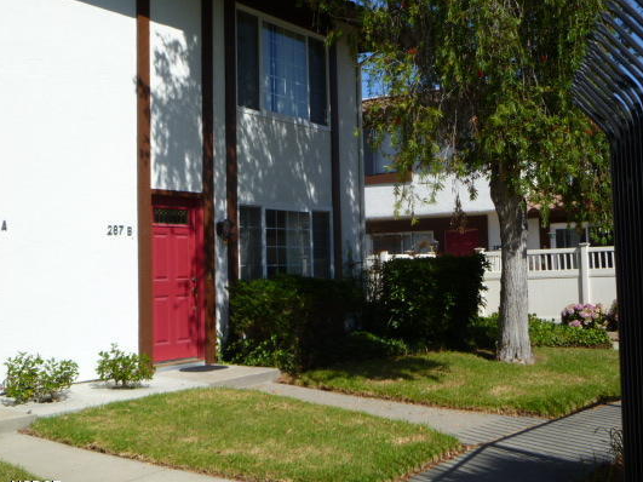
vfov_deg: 30.9
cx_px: 343
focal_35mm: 47
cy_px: 220
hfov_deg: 40.4
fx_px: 873
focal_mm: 6.9
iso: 80
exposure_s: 1/800
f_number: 3.7
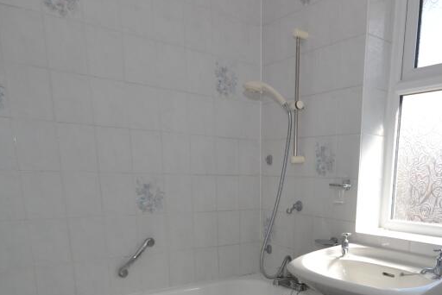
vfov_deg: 40.1
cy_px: 271
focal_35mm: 30
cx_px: 315
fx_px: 369
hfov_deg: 59.5
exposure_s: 1/125
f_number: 5.6
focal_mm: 10
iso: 180
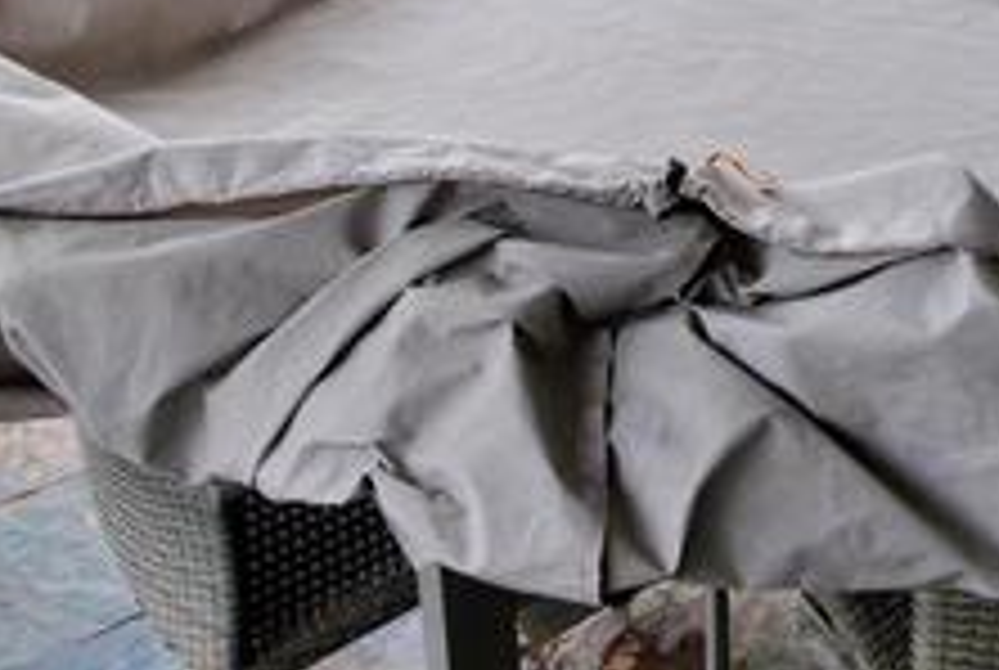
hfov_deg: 34.0
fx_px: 1502
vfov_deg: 22.4
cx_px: 963
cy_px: -209
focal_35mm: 54
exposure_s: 1/125
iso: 110
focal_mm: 10
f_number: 5.6
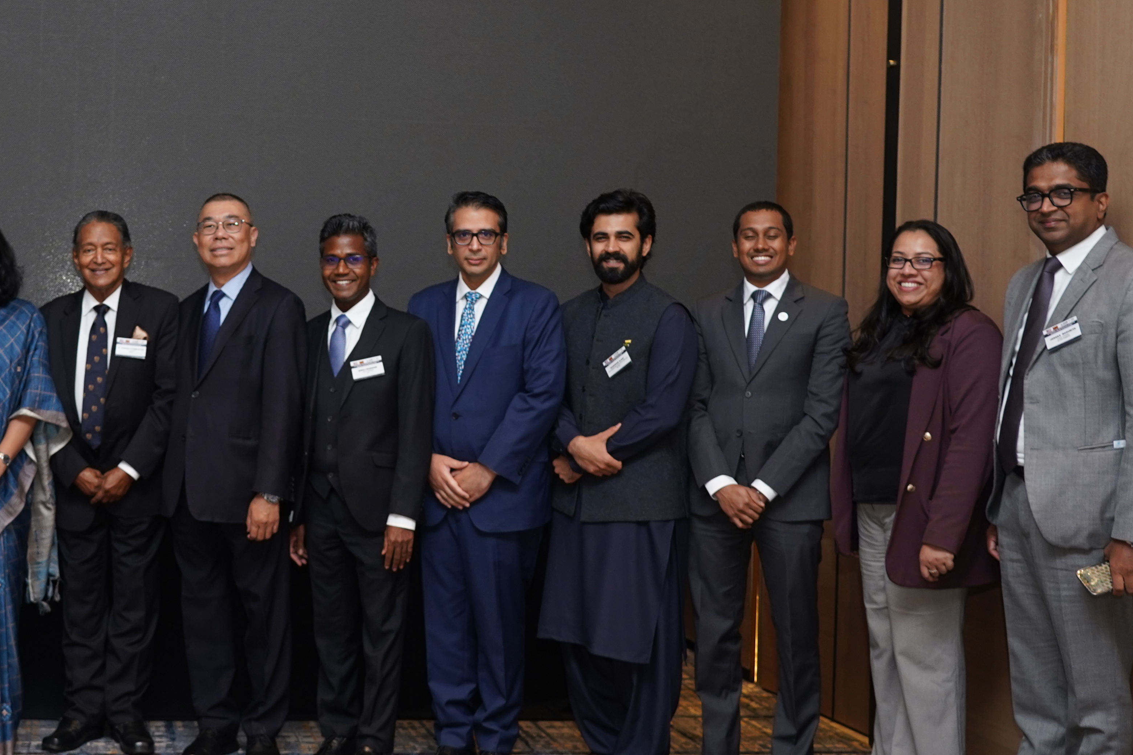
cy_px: 339
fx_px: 1573
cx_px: 238
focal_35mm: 50
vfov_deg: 27.0
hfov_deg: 38.2
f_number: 4
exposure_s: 1/100
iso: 800
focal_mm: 26
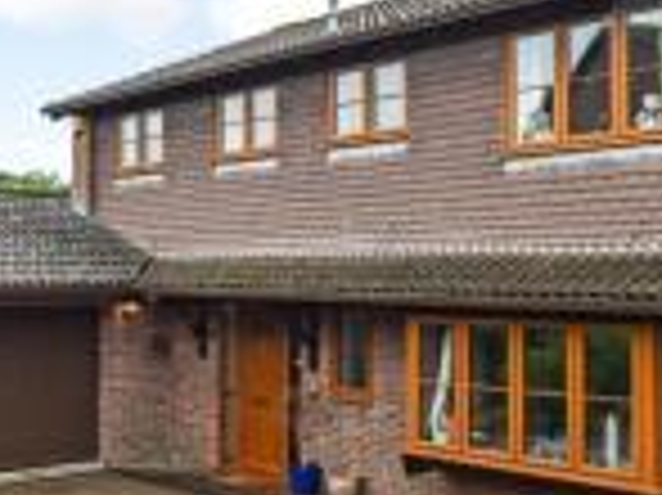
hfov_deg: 34.2
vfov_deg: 26.1
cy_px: 245
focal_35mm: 56
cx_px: 257
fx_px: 1070
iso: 400
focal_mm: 18
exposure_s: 1/250
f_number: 8
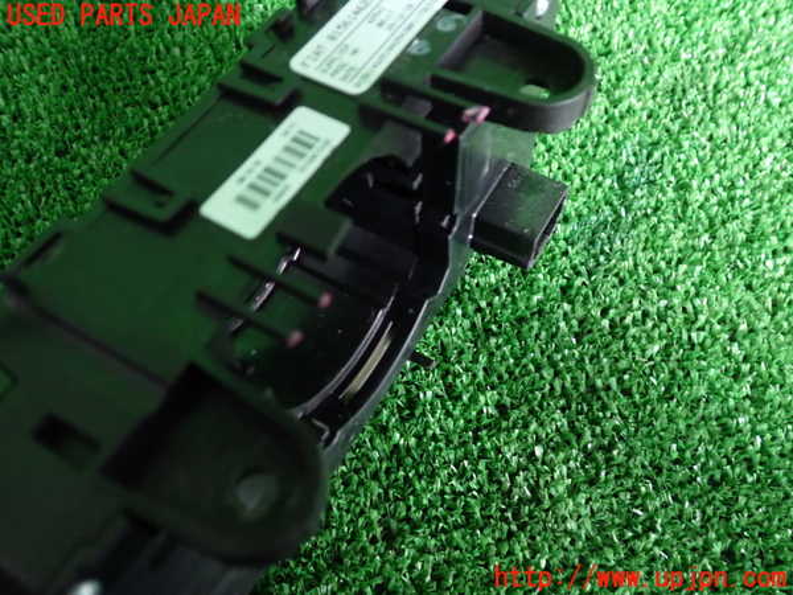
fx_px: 687
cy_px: 298
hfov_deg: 60.0
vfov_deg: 46.8
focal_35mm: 30
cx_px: 396
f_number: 2.3
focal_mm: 5.4
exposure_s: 1/30
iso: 500
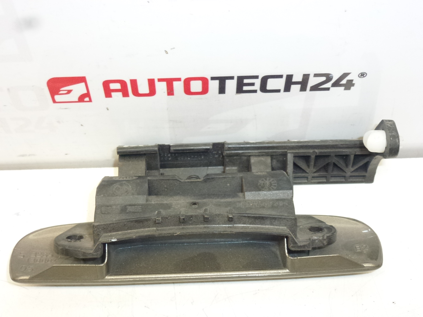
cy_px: 158
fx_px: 550
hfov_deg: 42.1
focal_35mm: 45
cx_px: 212
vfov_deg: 32.2
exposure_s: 1/100
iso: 400
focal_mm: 8
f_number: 4
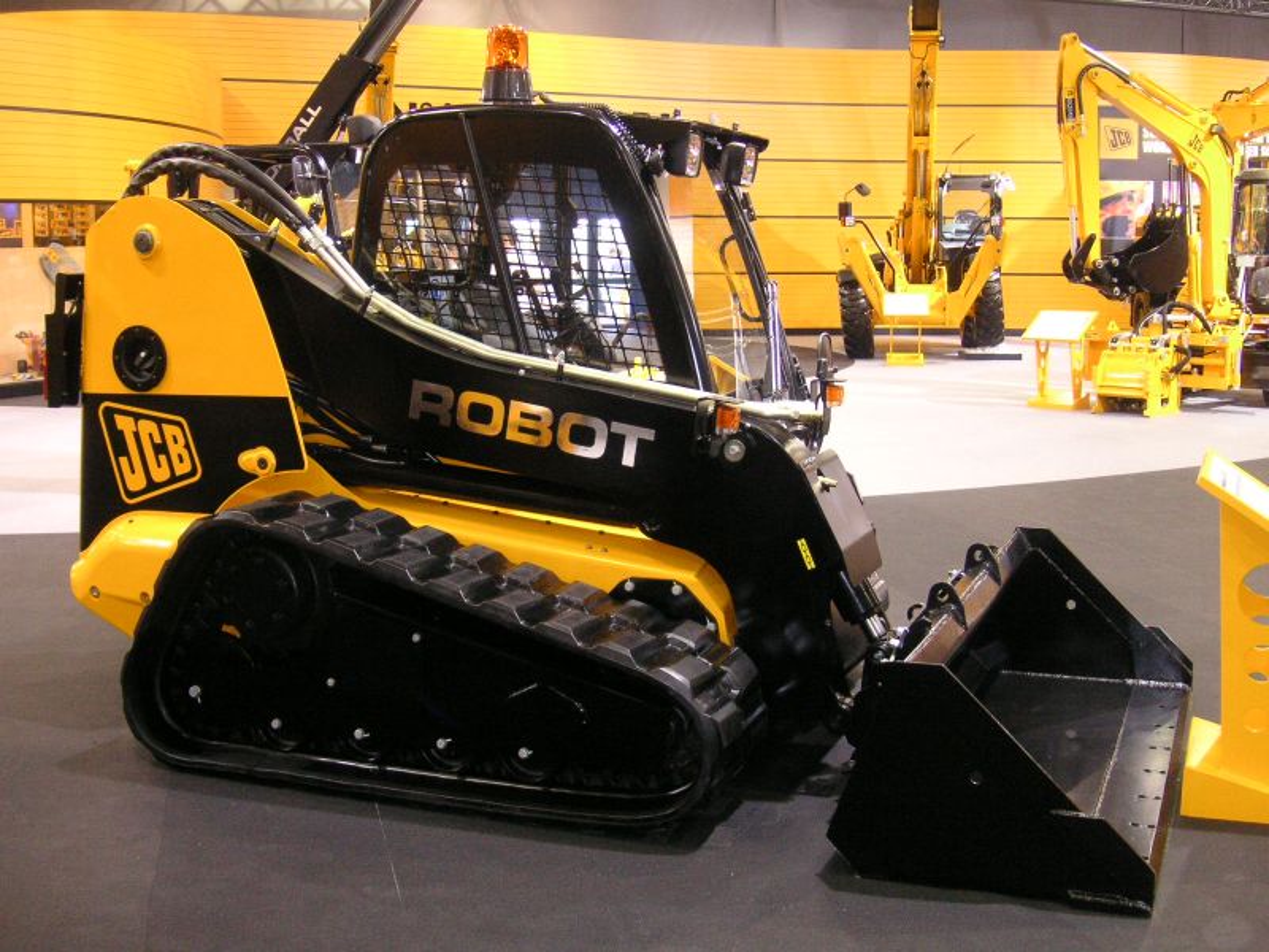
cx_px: 634
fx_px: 1503
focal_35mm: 41
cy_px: 476
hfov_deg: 45.8
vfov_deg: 35.1
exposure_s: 1/45
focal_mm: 6.9
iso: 160
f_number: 3
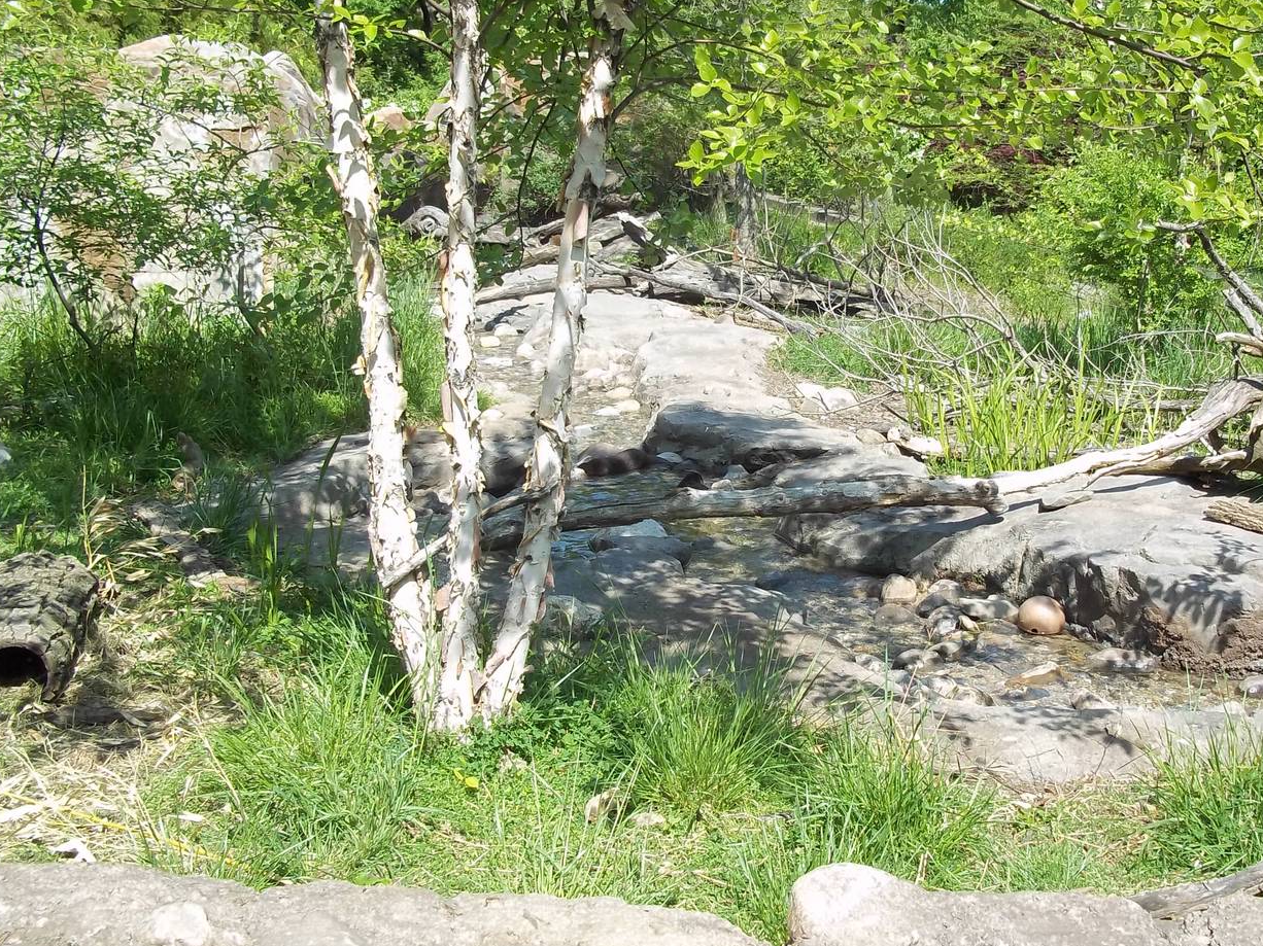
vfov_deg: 30.8
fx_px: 1715
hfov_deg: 40.3
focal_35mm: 47
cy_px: 369
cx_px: 729
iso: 80
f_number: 3.1
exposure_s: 1/500
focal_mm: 6.5
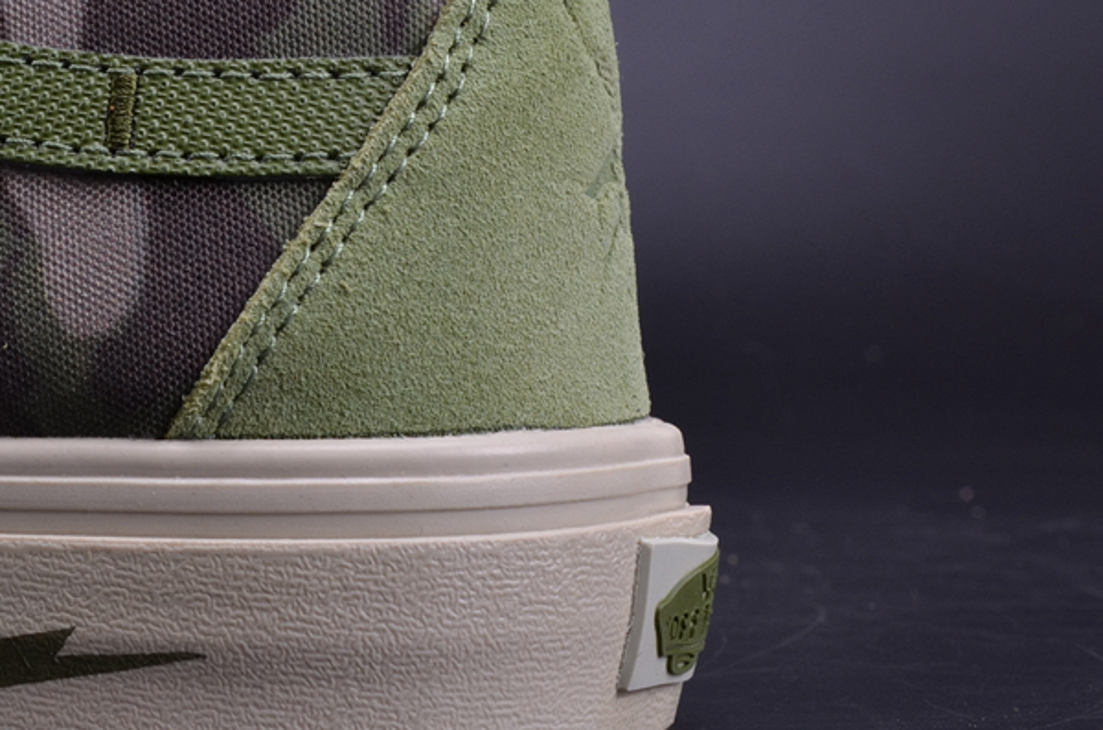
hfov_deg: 21.0
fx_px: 2934
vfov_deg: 14.1
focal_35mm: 96
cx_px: 210
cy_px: 97
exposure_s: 1/125
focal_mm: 30
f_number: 11
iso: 125
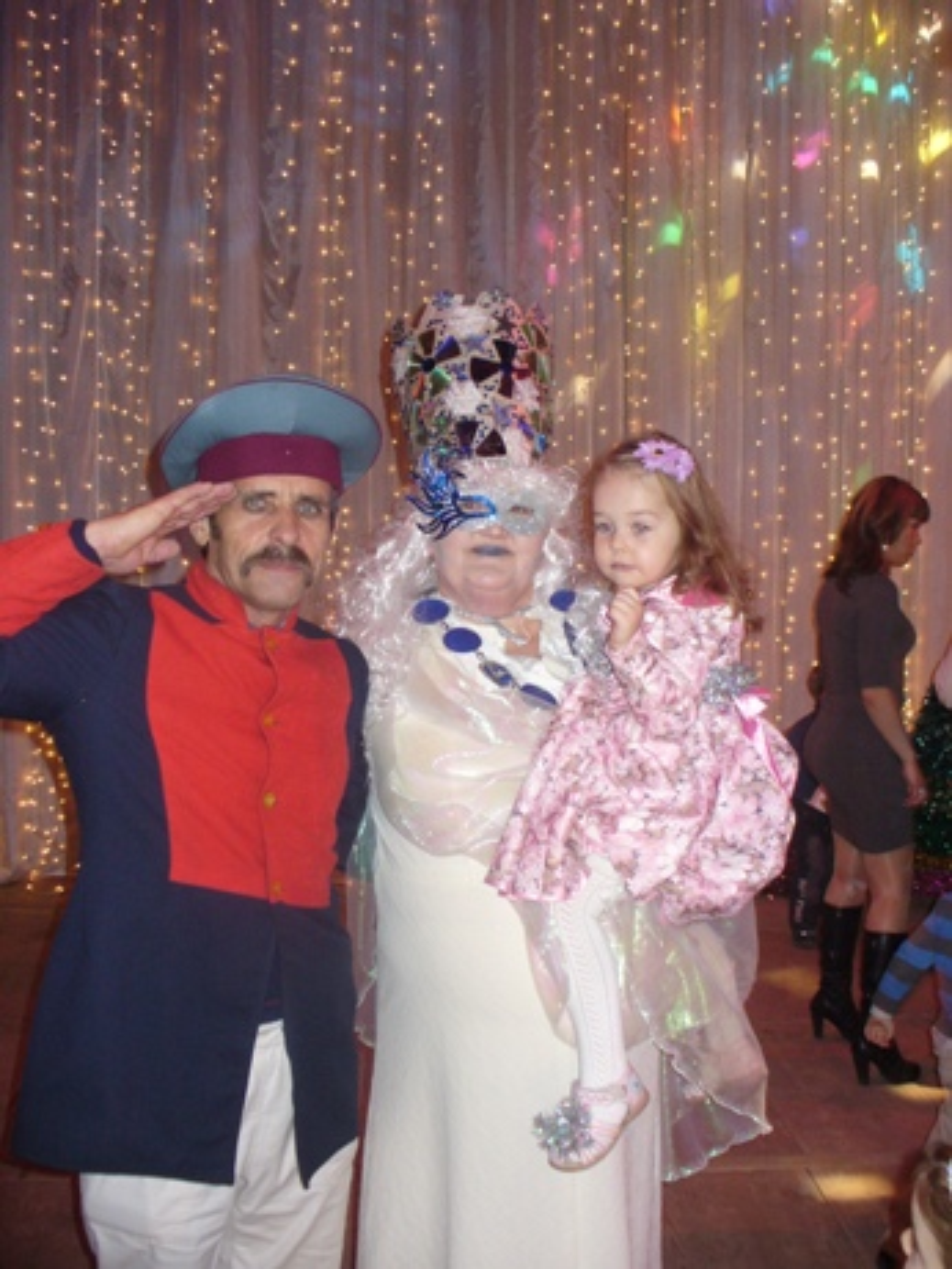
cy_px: 634
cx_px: 476
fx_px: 1356
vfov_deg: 50.1
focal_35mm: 37
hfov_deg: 38.7
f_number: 2.8
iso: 160
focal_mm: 6.1
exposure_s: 1/30
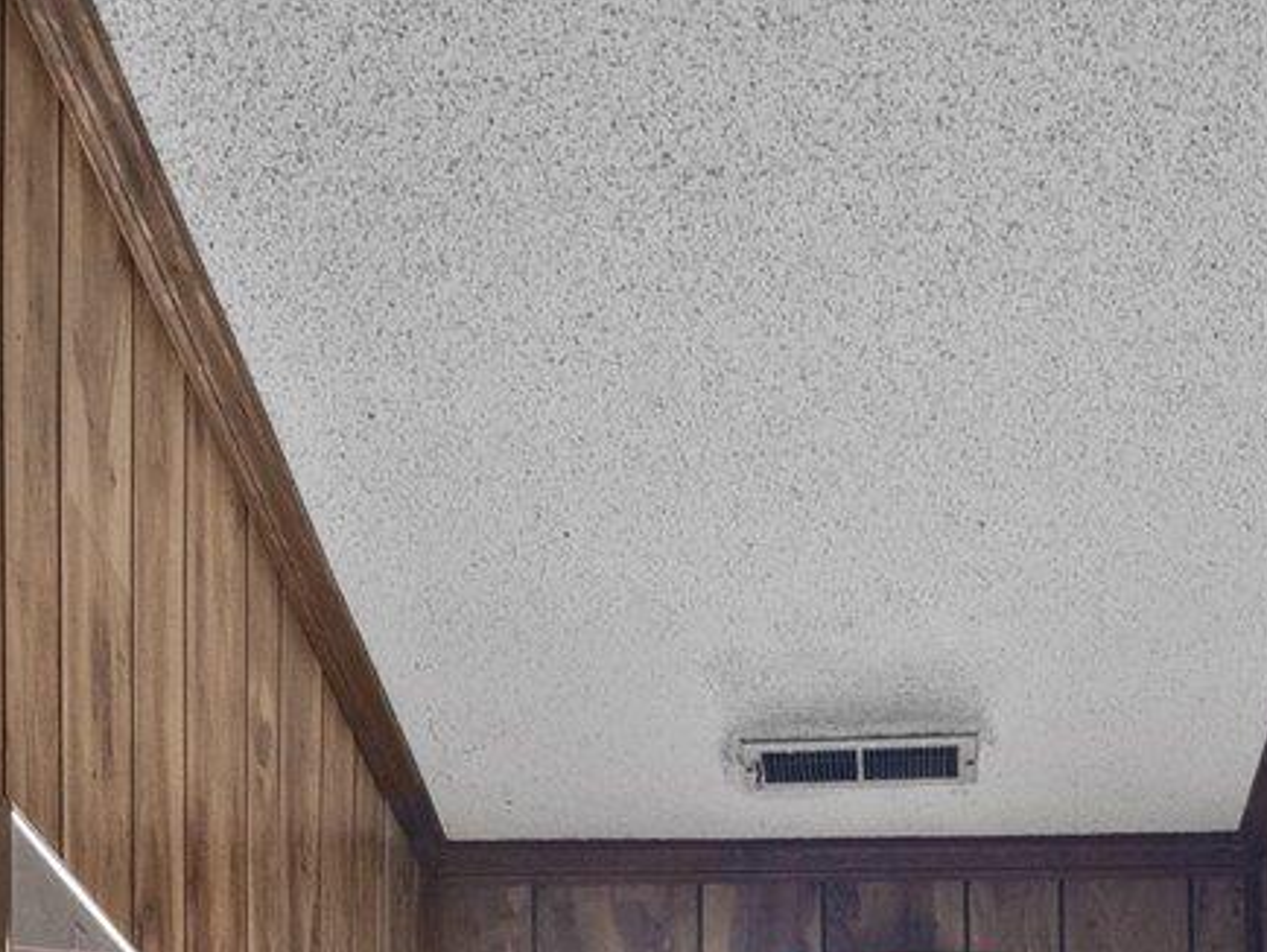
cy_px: 1866
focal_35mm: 66
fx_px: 2417
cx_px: 768
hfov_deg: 29.3
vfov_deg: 17.0
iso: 400
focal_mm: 7
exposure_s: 1/30
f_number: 4
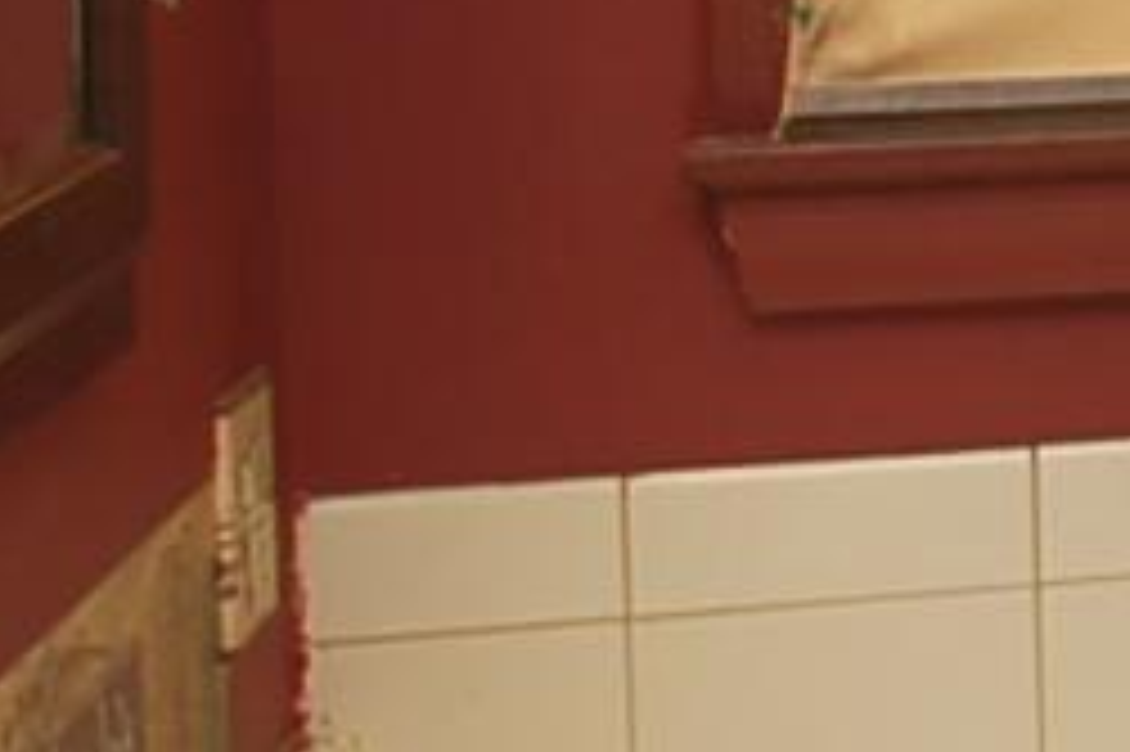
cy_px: -446
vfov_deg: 12.9
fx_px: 3105
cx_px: 2219
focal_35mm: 99
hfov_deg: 16.2
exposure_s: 1/60
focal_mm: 11
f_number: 4.5
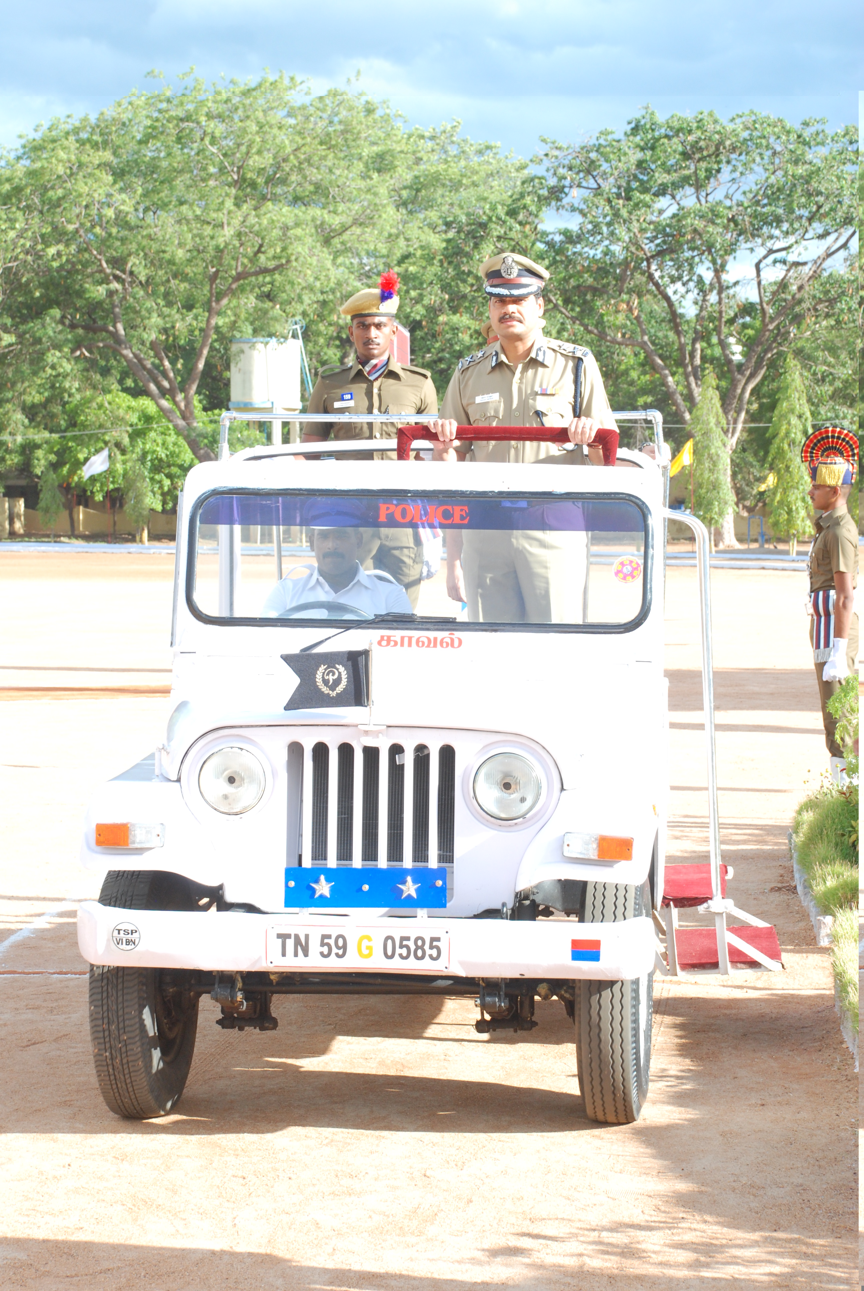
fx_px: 2800
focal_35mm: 78
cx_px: 432
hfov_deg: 17.5
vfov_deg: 26.0
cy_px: 646
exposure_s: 1/100
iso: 320
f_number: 9
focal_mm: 52
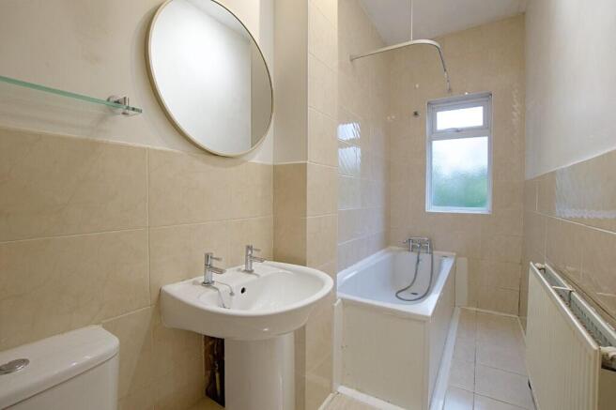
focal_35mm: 15
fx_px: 257
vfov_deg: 77.3
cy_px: 205
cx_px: 308
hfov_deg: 100.4
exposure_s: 1/160
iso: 1000
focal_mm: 10
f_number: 4
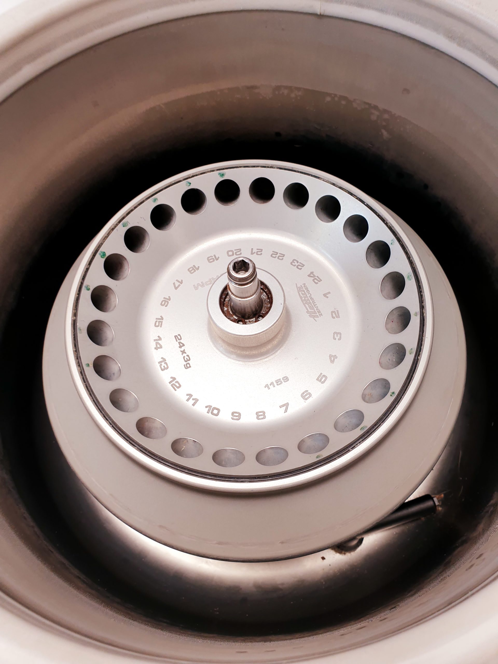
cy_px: 332
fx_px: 499
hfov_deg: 53.1
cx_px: 249
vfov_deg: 67.3
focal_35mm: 26
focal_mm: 4.3
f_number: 2.4
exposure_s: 1/50
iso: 50
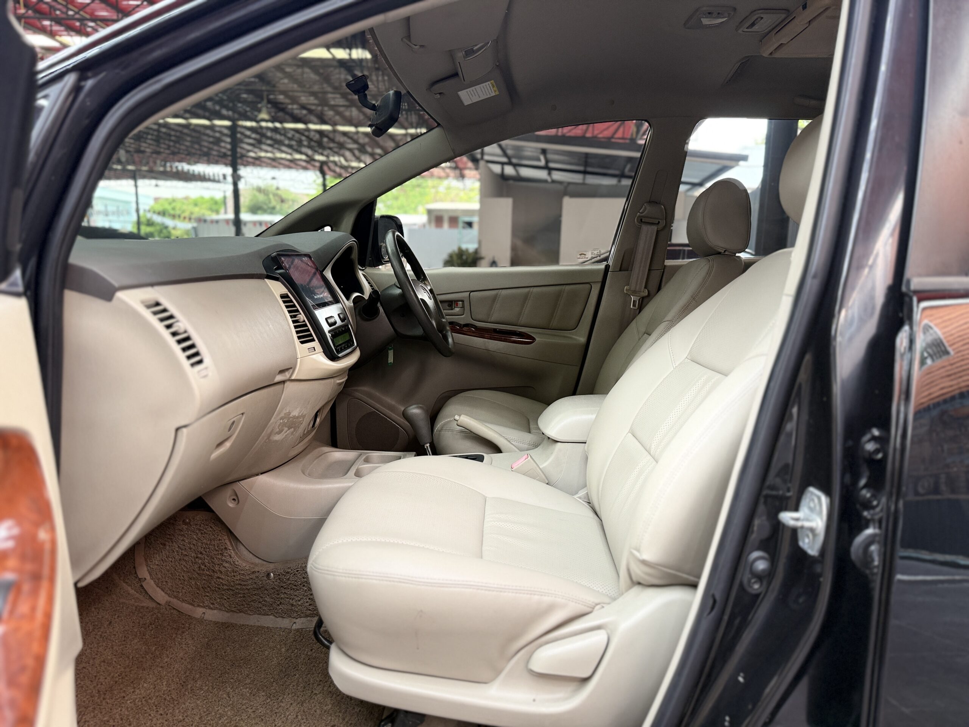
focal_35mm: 24
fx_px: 672
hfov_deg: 71.6
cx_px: 484
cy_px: 364
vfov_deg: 56.8
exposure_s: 1/50
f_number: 1.78
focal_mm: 6.76
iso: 160
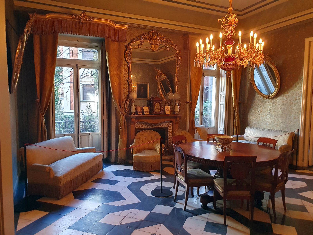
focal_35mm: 26
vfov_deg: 53.1
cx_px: 156
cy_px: 118
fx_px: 235
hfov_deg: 67.3
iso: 500
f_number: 2.4
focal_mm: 4.32
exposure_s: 1/50
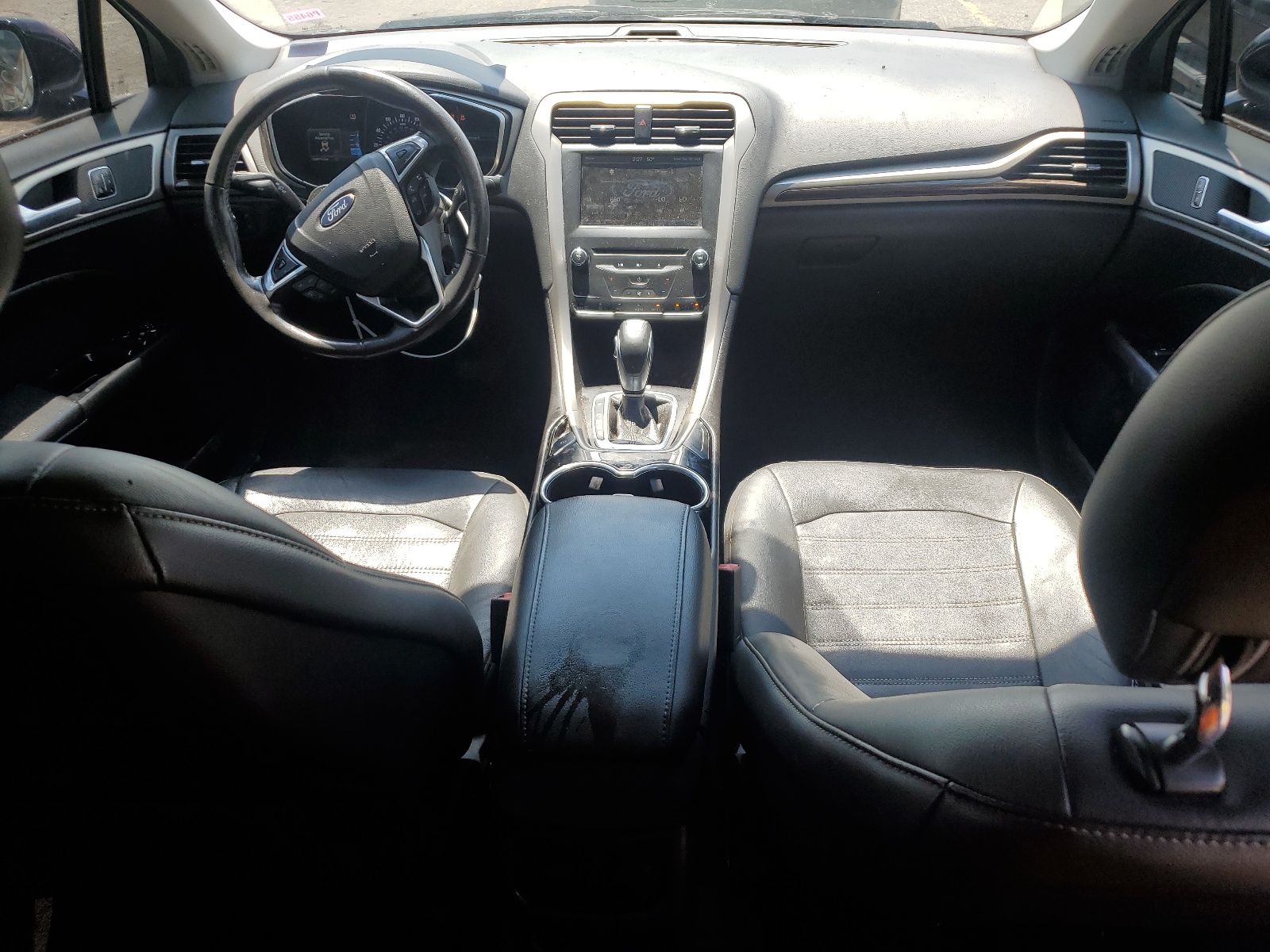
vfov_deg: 53.1
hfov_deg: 67.3
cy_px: 476
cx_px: 635
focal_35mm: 26
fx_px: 954
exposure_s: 1/667
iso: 50
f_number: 1.5
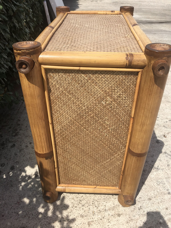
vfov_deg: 61.7
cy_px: 114
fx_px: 191
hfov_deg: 48.2
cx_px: 86
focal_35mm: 29
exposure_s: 1/2198
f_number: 2.2
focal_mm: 4.15
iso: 25
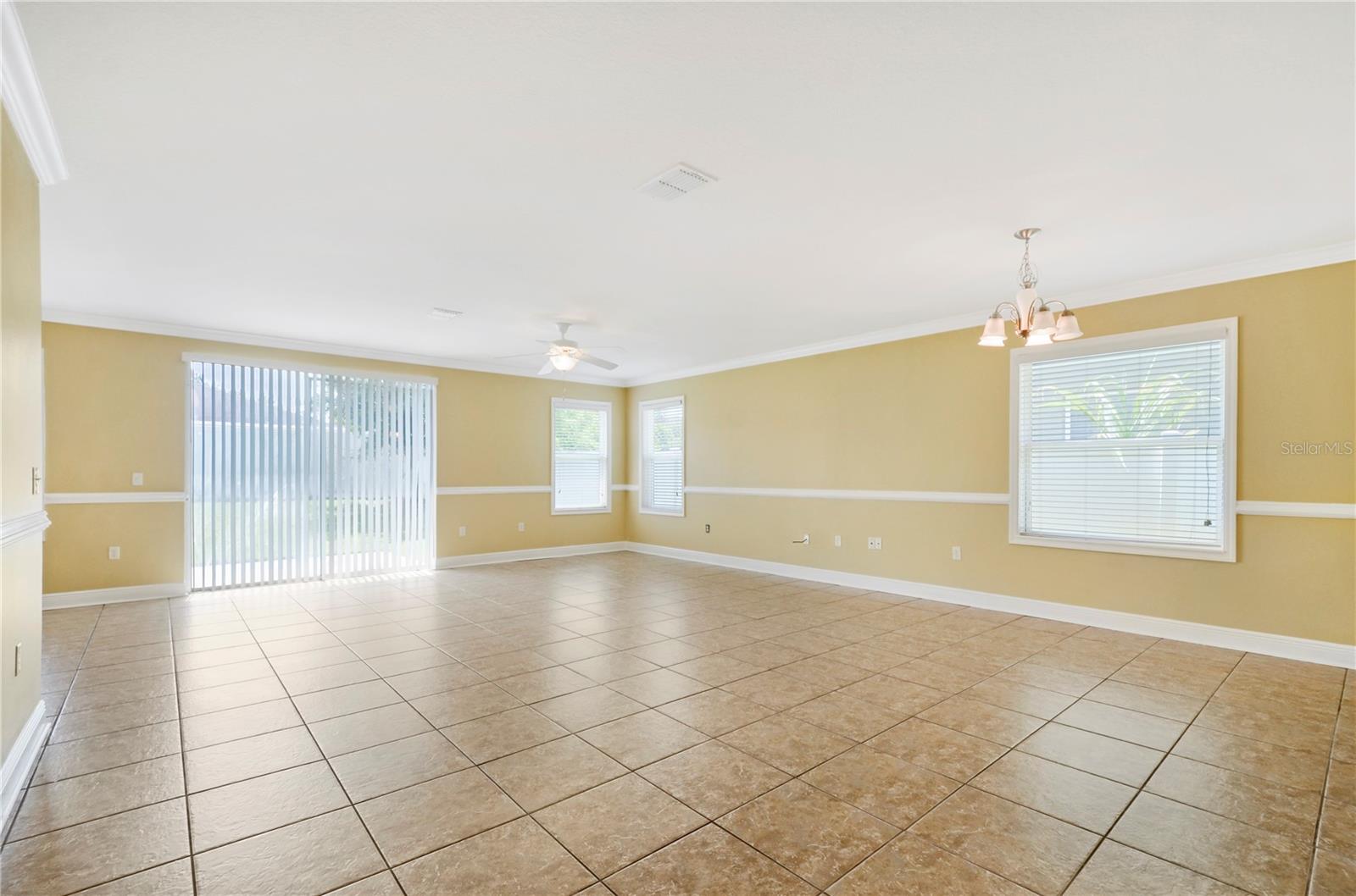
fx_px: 564
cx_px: 678
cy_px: 448
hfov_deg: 100.5
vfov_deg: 77.0
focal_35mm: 15
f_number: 8
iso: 200
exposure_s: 1/100
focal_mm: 10
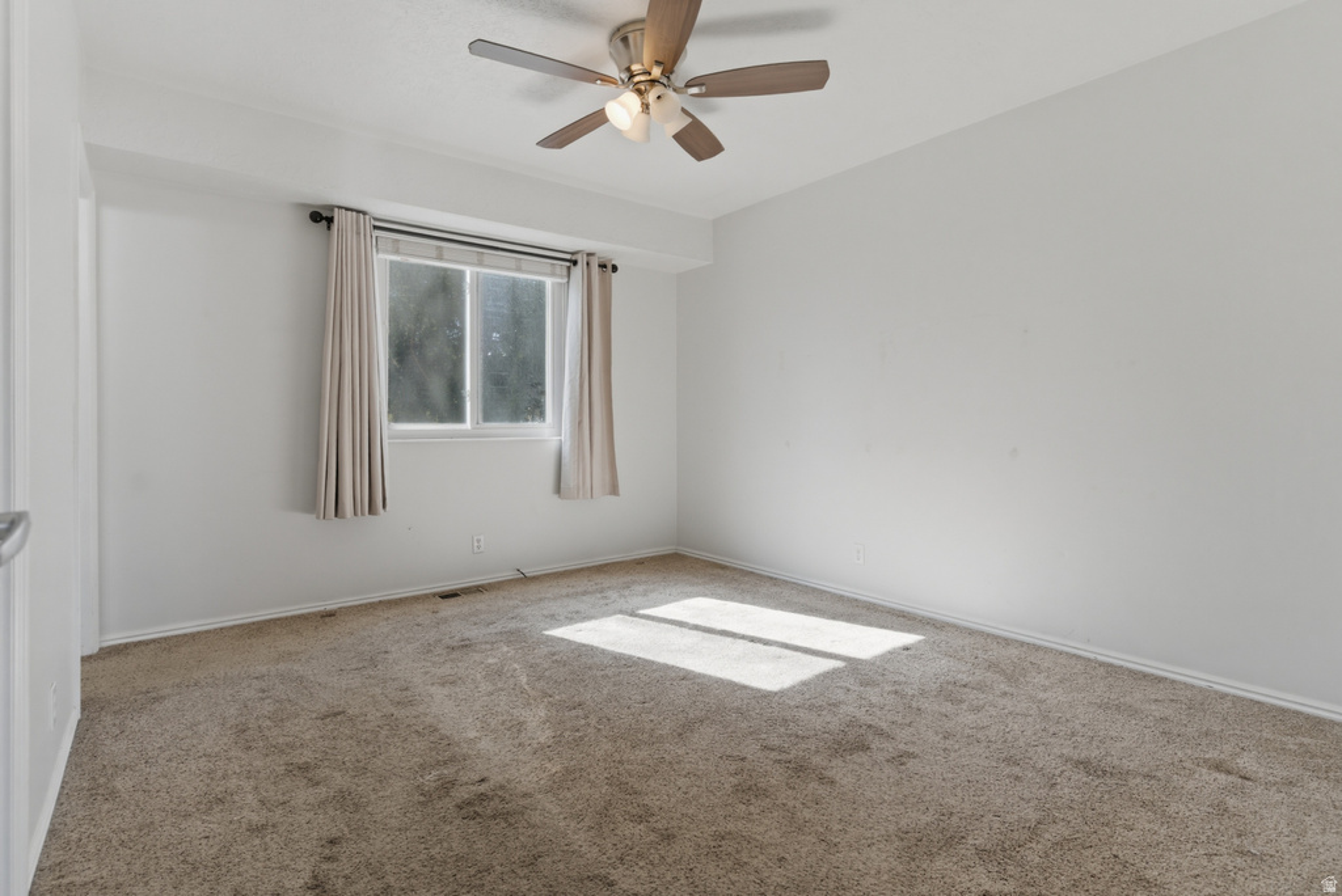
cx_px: 671
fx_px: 597
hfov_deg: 96.7
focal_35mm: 16
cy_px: 448
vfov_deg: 73.8
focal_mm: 16
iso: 100
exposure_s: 1/40
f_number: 6.3
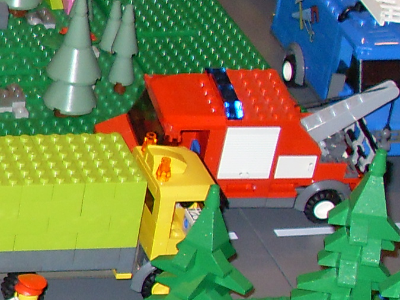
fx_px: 2068
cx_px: -474
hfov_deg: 10.0
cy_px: 187
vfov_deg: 8.3
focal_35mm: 179
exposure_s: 1/45
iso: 100
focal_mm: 6.3
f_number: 2.8
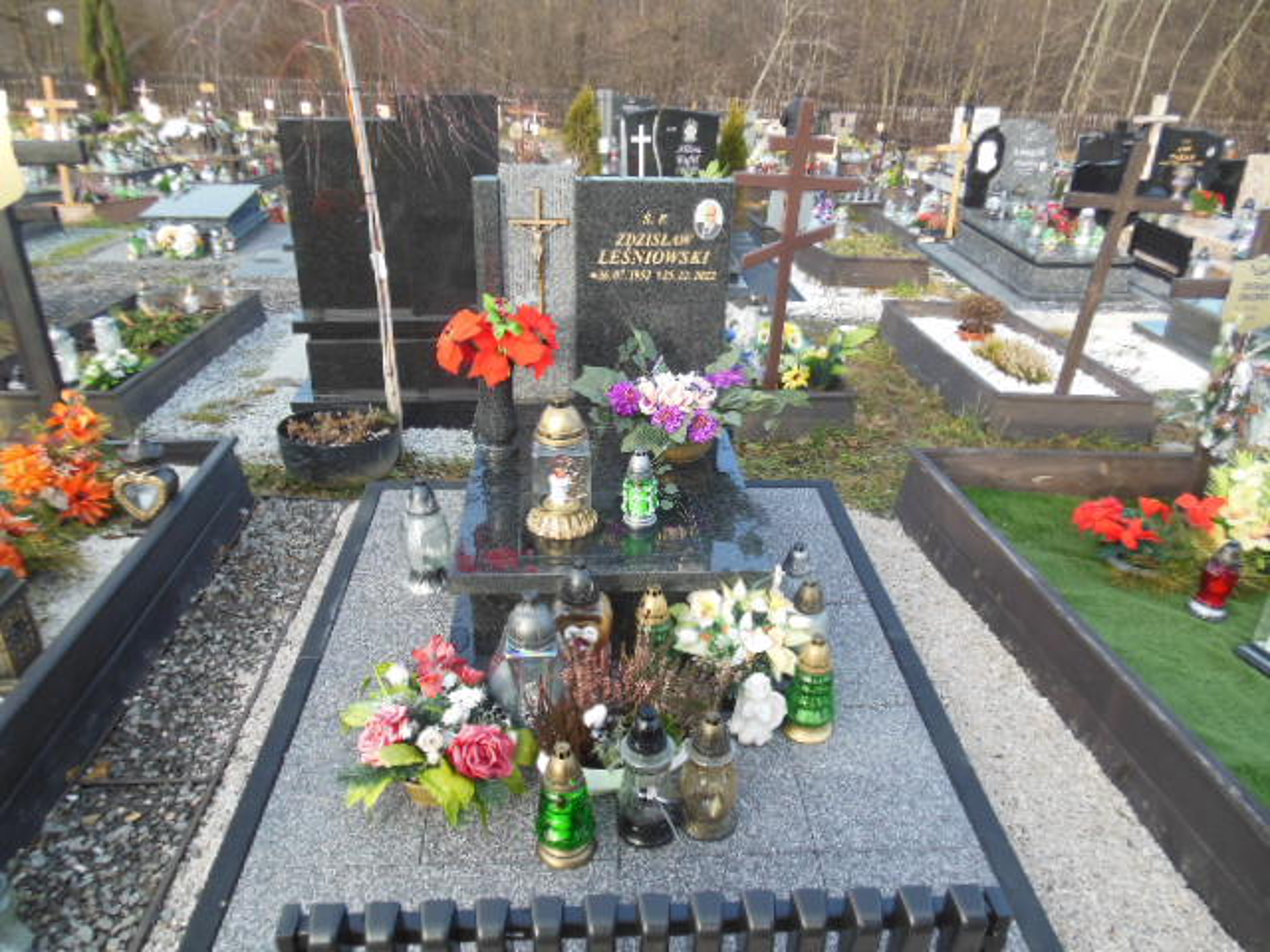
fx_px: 917
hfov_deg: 69.4
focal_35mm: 25
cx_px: 635
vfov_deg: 54.9
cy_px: 476
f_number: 3.2
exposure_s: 1/160
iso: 125
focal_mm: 4.5
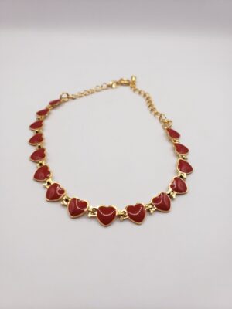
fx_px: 232
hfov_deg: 53.1
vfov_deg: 67.3
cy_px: 154
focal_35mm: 26
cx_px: 116
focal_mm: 4.3
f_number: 2.4
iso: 50
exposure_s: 1/460
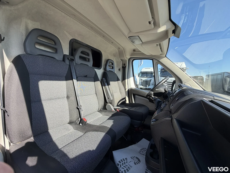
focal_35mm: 14
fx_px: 93
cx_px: 115
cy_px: 86
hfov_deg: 102.1
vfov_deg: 85.7
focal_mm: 2.22
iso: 40
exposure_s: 1/242
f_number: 2.2
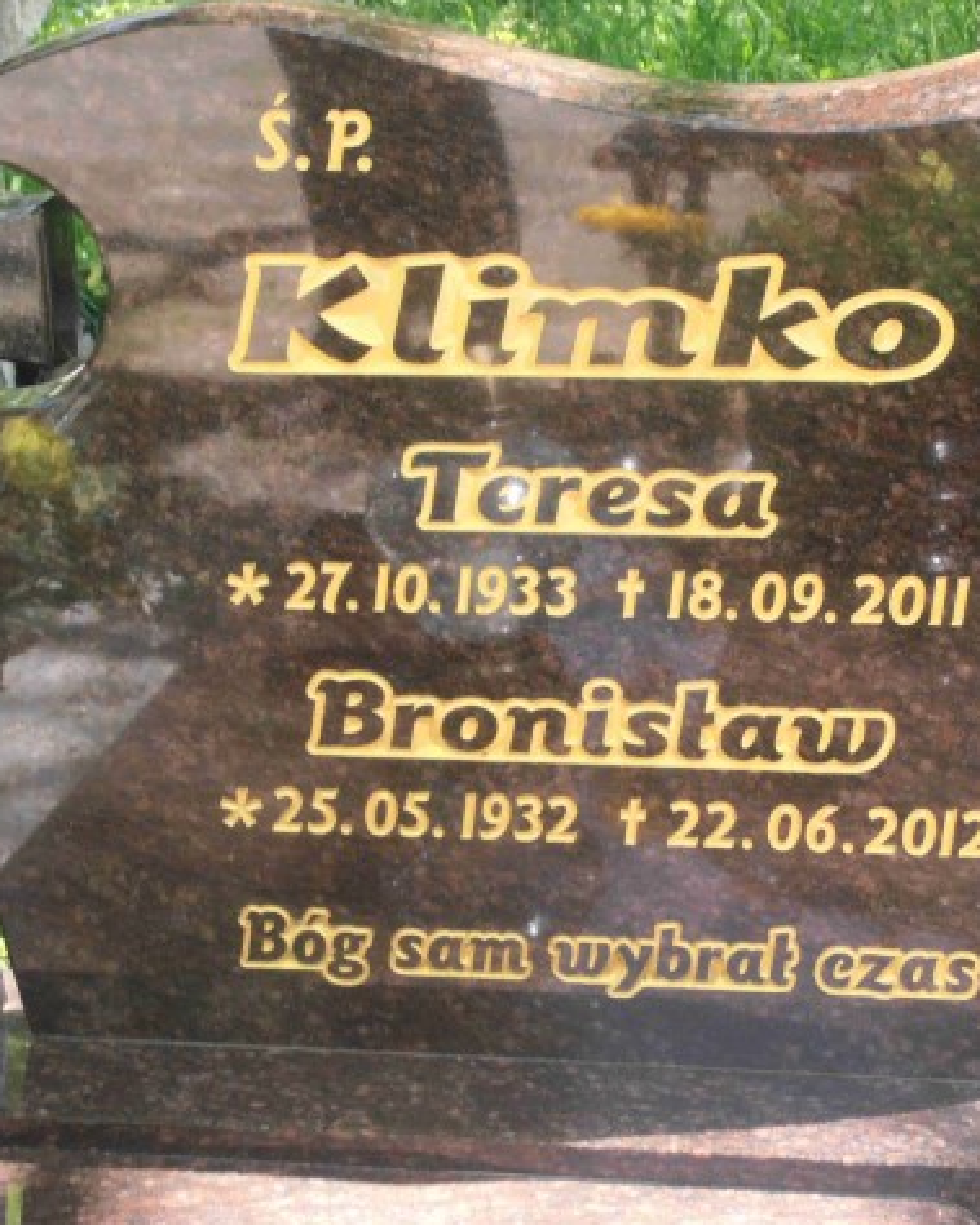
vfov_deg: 16.6
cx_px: 496
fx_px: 4207
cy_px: 615
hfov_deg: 13.3
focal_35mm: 116
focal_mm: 15.51
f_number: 5.1
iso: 125
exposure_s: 1/60
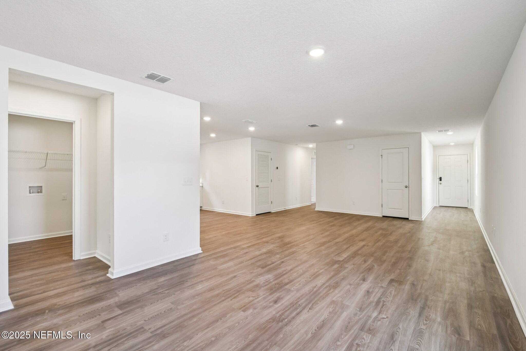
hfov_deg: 100.4
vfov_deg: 77.3
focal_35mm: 15
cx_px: 263
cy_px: 176
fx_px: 219
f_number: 8
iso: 400
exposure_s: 1/10
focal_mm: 10
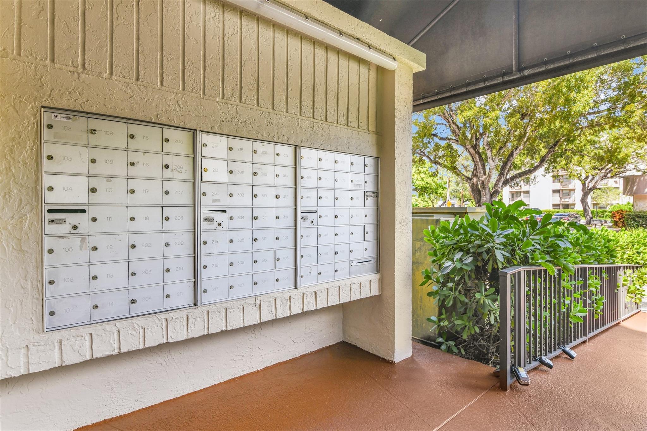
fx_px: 341
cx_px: 324
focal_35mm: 19
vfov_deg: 64.5
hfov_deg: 86.9
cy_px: 216
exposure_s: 1/125
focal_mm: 19
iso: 400
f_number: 8
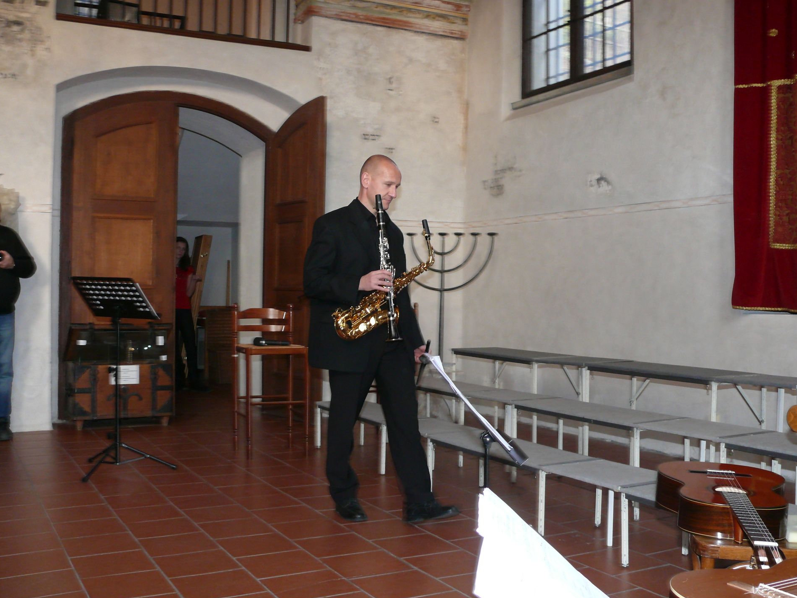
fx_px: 921
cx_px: 423
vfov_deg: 36.0
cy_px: 283
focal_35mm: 40
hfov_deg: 46.8
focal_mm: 7.9
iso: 200
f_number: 2.8
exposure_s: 1/30
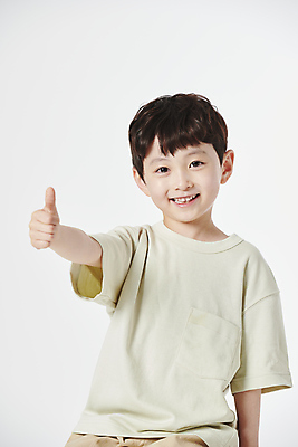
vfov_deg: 15.2
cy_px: 224
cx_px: 149
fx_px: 1675
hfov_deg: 10.2
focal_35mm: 135
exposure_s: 1/125
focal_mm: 135
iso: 31
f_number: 6.3
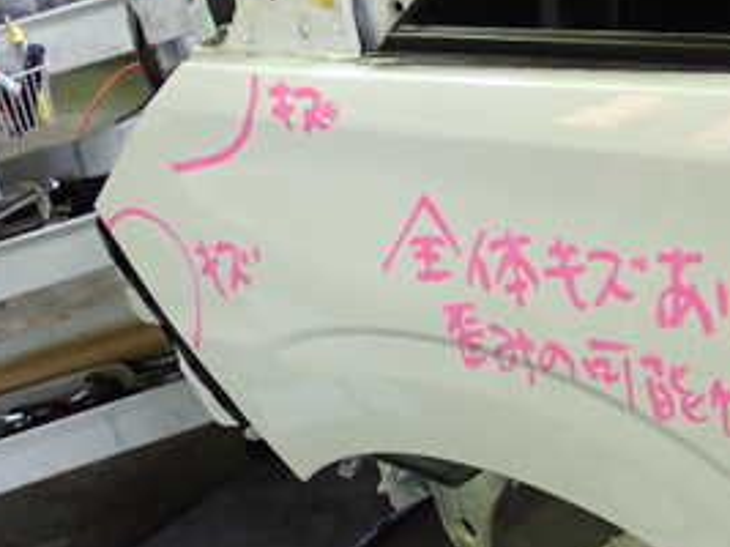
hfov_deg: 19.6
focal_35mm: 99
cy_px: 528
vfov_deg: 14.7
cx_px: 585
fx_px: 2087
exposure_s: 1/40
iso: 500
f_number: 2.9
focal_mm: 7.84
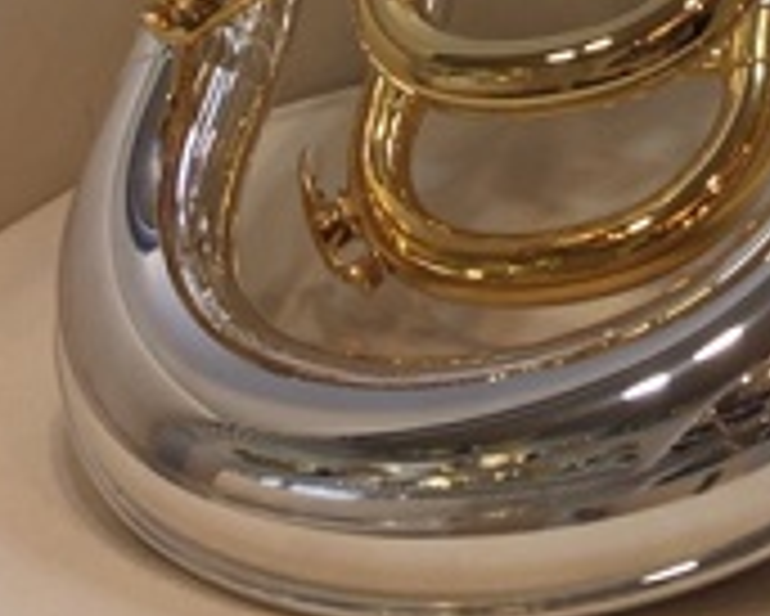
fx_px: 1687
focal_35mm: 74
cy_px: -364
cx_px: 671
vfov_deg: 18.0
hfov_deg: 25.0
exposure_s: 1/50
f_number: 2.2
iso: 32
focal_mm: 4.15
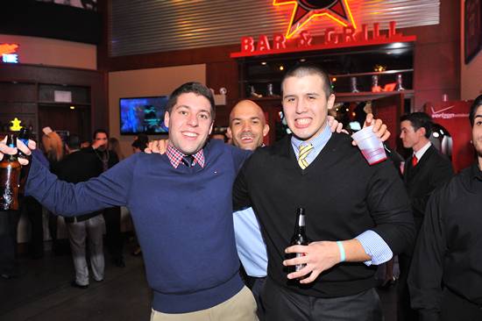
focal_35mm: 31
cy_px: 160
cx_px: 241
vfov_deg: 42.3
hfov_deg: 60.3
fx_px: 415
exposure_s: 1/100
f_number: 4.5
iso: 1250
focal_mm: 31
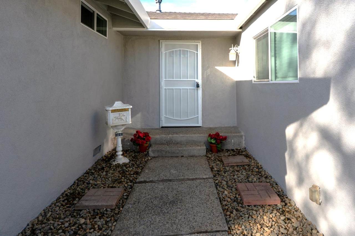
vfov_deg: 57.2
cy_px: 118
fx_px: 217
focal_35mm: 22
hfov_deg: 78.6
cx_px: 178
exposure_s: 1/160
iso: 200
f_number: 16
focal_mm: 22
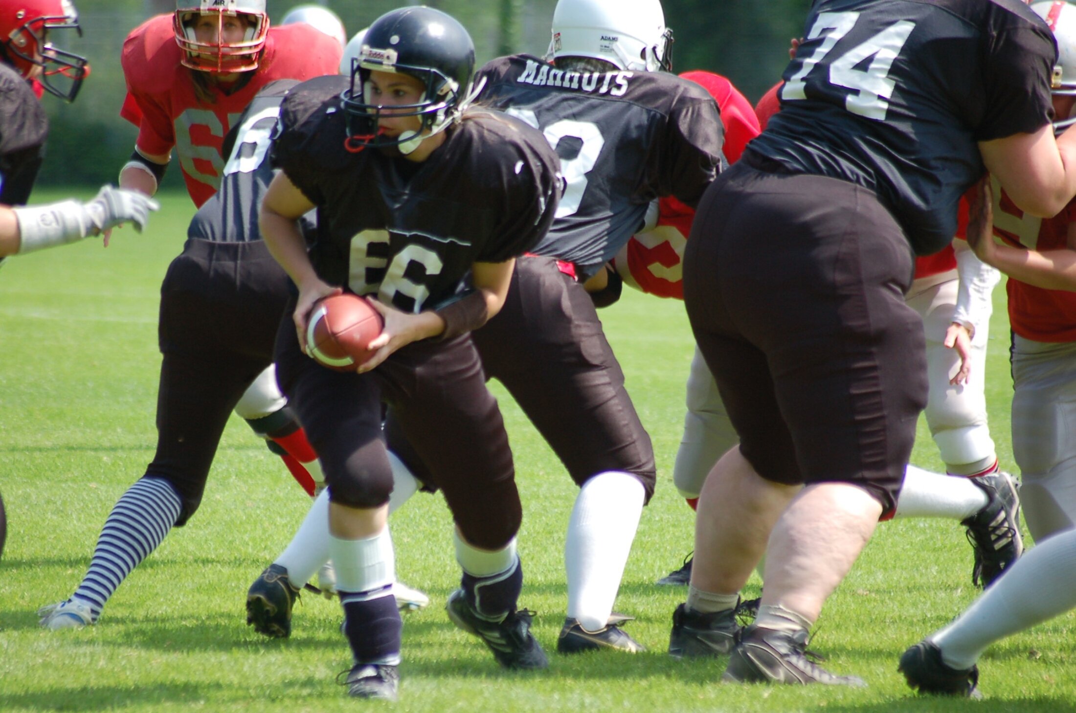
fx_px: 9845
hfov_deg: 6.3
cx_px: 538
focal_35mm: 330
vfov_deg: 4.1
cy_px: 356
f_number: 5.3
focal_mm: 220
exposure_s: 1/800
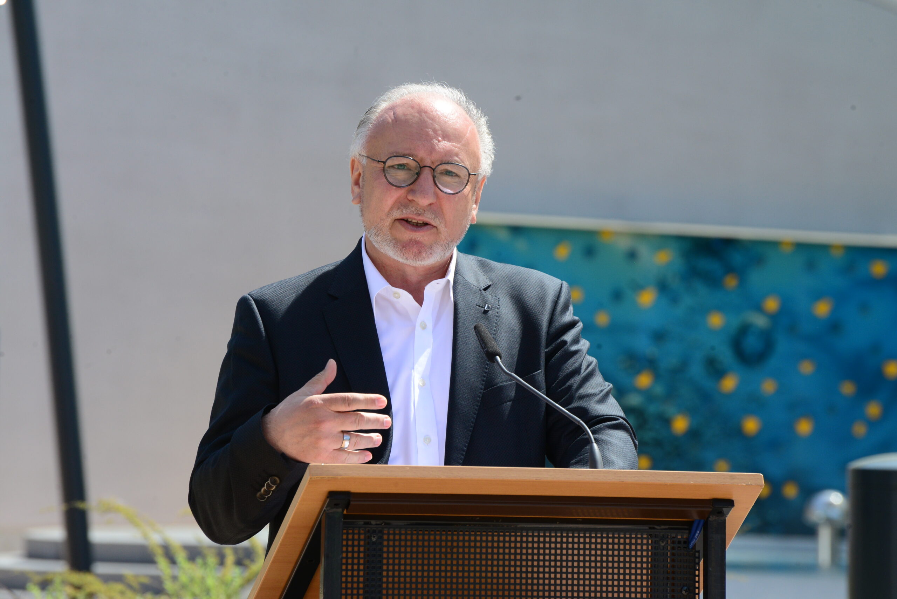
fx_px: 5982
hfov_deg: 8.6
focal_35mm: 240
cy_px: 300
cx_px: 448
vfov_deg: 5.7
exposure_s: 1/640
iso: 800
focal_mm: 240
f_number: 11
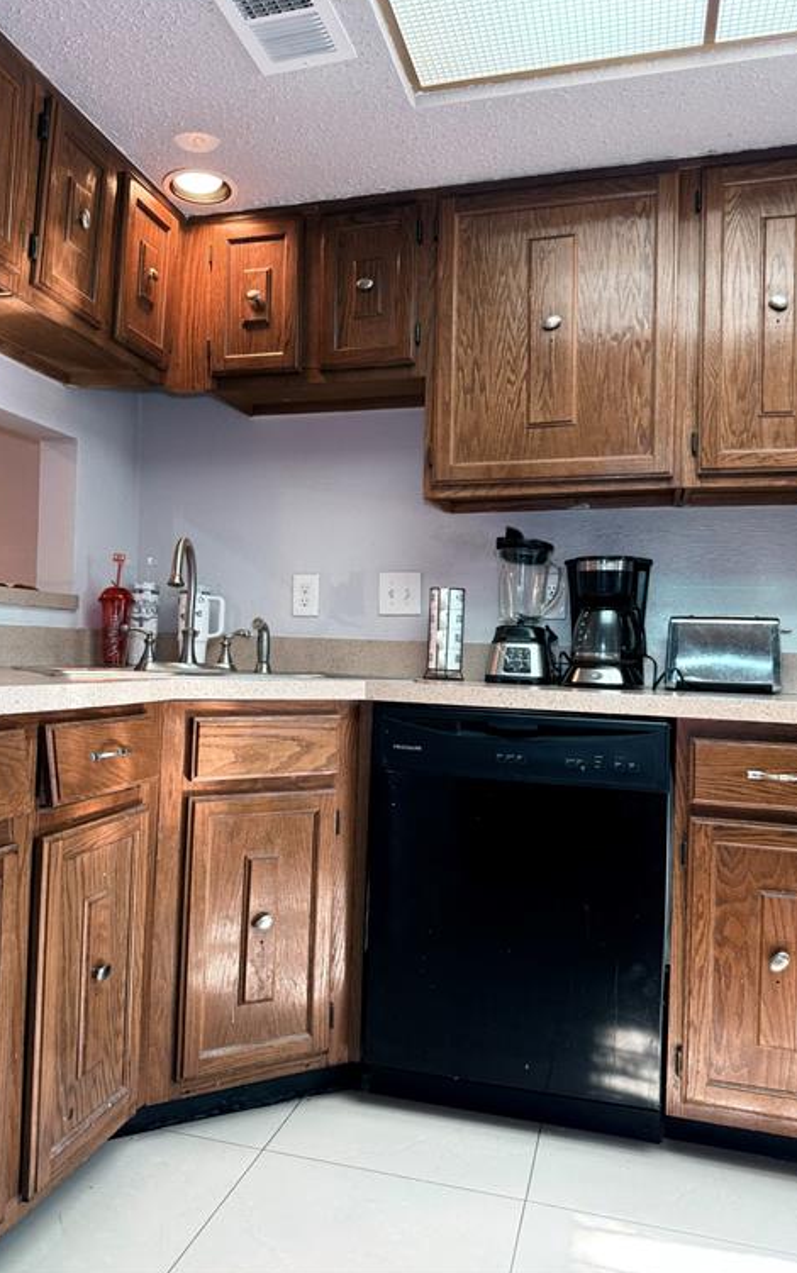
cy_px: 627
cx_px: 361
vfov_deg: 70.4
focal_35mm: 26
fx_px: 903
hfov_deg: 47.6
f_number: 1.78
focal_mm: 6.76
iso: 200
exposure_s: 1/60
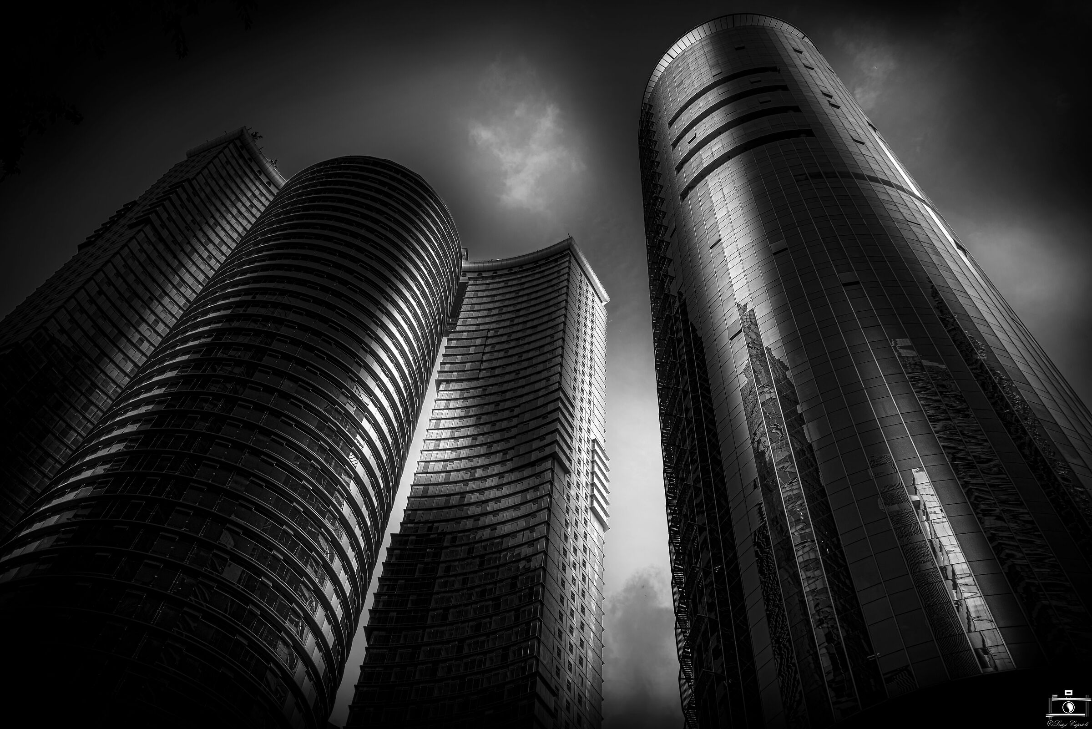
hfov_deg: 58.7
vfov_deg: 41.1
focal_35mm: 32
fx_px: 971
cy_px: 364
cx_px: 546
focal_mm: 32
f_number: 9
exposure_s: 1/100
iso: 200
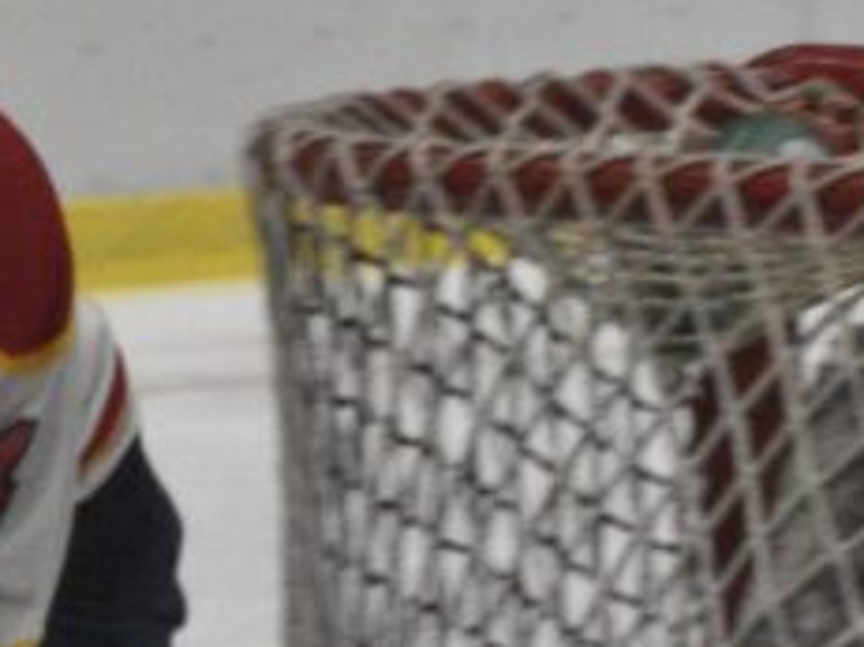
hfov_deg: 4.4
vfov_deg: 3.3
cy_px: 720
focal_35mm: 448
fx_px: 11176
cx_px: -643
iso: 5000
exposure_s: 1/400
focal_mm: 70
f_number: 9
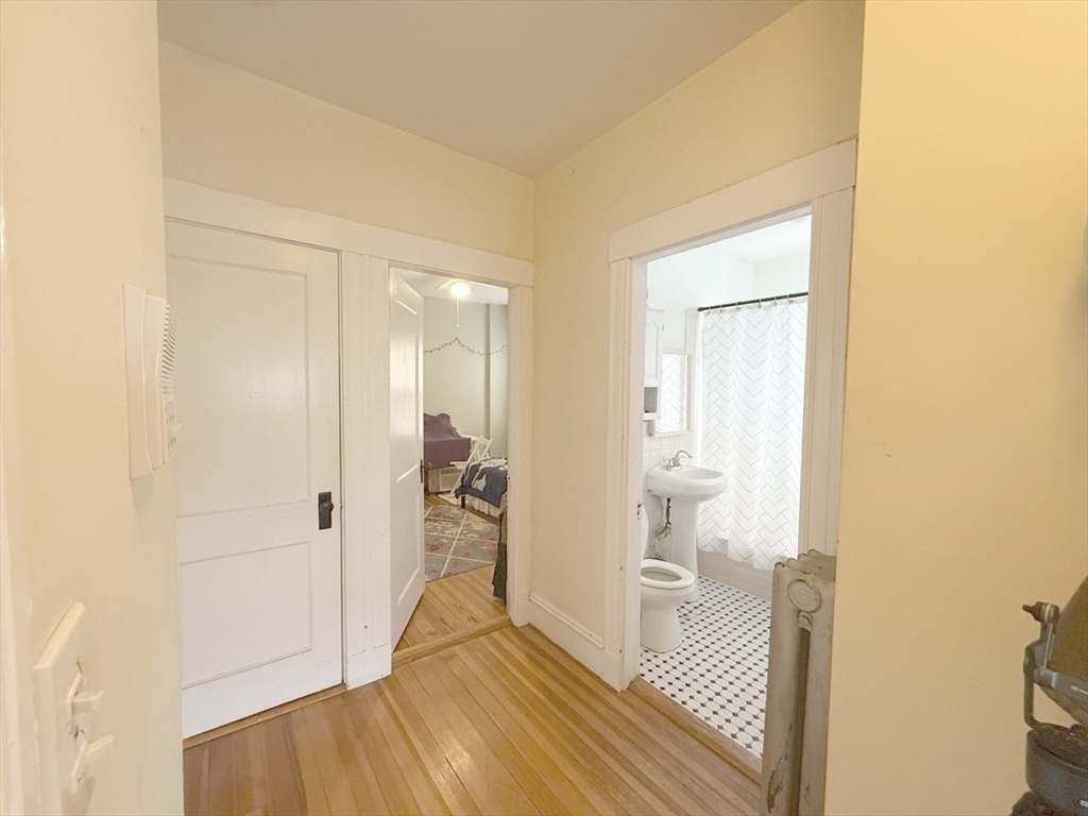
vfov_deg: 85.7
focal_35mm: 14
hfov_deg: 102.1
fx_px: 440
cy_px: 408
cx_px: 544
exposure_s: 1/60
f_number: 2.2
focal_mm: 2.22
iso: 400
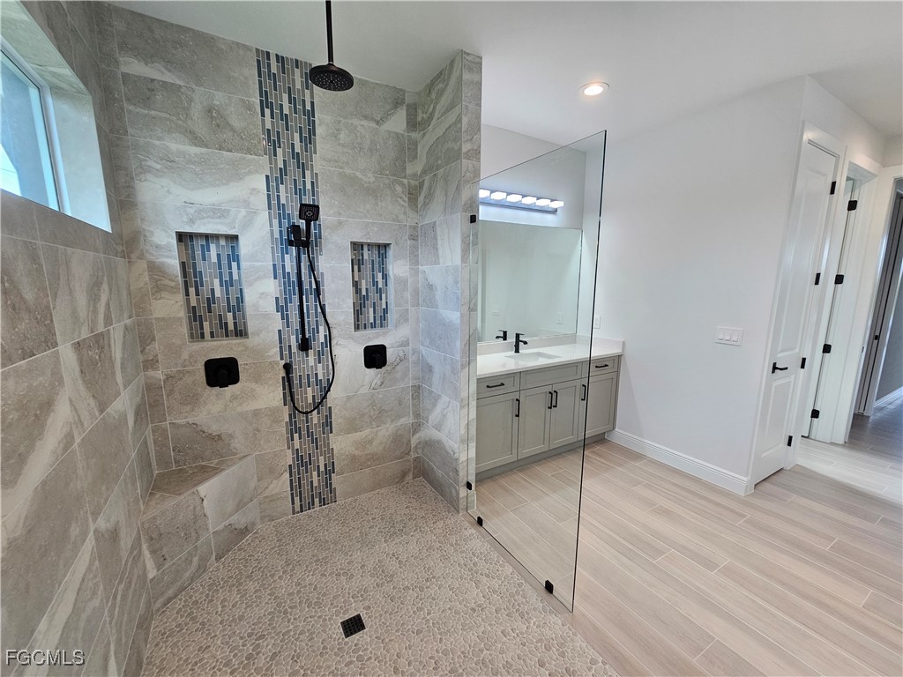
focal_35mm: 13
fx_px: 339
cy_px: 338
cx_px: 452
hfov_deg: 106.2
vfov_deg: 89.9
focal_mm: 2.2
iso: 80
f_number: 2.2
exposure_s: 1/60
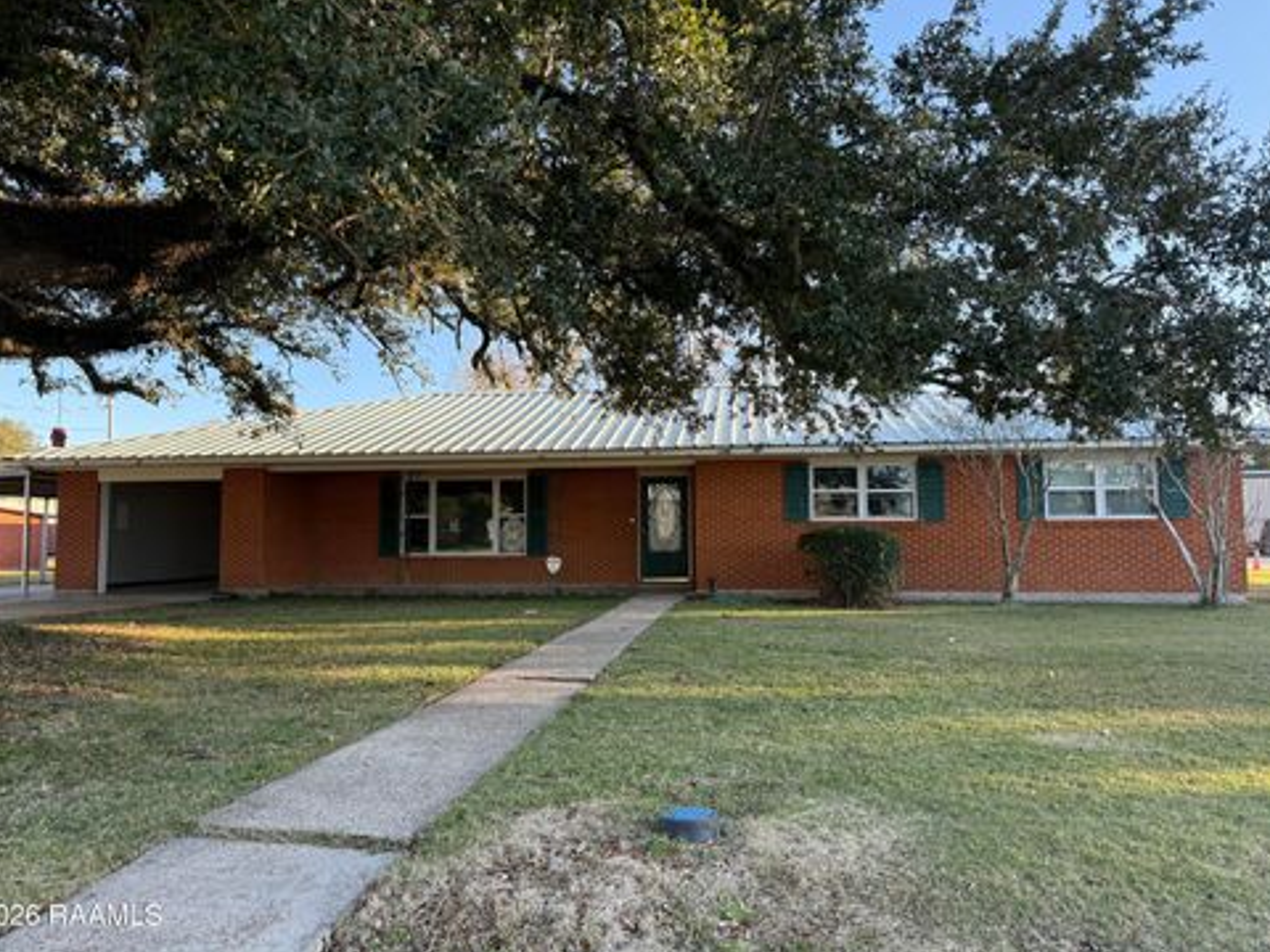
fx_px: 917
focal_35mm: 25
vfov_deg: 54.9
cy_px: 464
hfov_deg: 69.4
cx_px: 616
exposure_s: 1/473
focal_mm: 6.76
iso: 100
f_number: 1.78
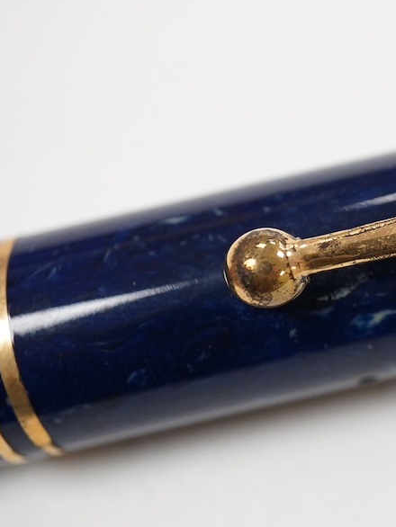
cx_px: 492
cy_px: 226
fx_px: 1265
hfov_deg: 16.9
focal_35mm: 83
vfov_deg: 23.5
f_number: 9
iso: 2500
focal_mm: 30
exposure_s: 1/200
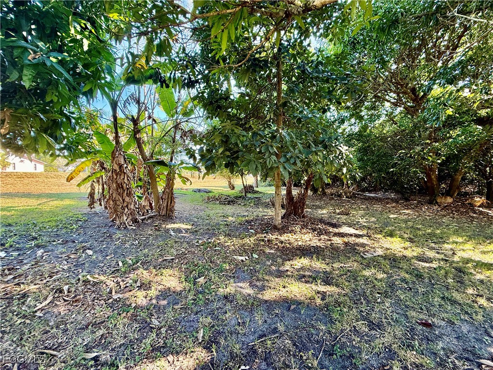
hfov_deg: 102.1
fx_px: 199
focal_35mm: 14
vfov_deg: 85.7
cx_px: 246
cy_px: 185
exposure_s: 1/99
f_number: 2.2
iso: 125
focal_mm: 2.22
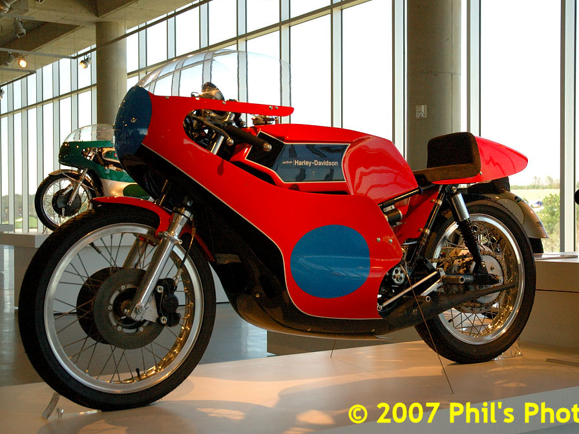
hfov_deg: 34.3
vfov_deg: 26.1
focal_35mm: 56
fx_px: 937
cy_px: 216
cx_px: 290
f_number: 4.2
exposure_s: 1/200
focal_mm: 34
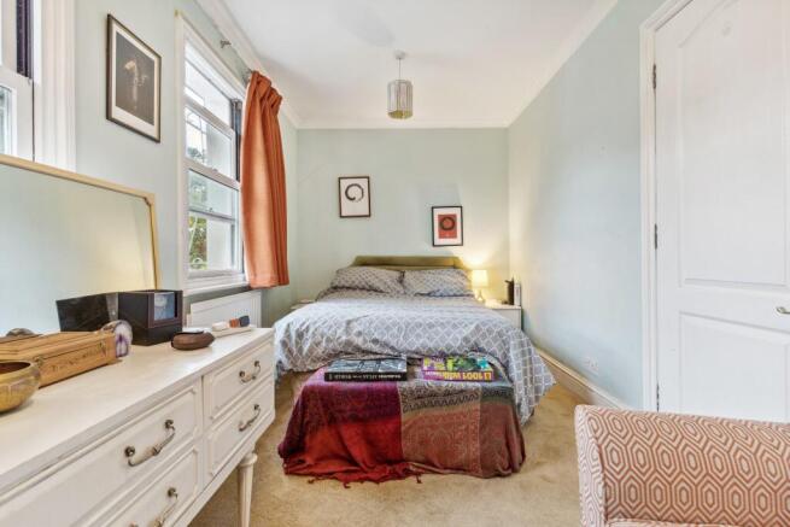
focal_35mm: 17
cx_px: 395
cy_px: 264
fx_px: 373
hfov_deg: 93.3
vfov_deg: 70.5
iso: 500
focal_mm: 17
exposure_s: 1/2
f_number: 9
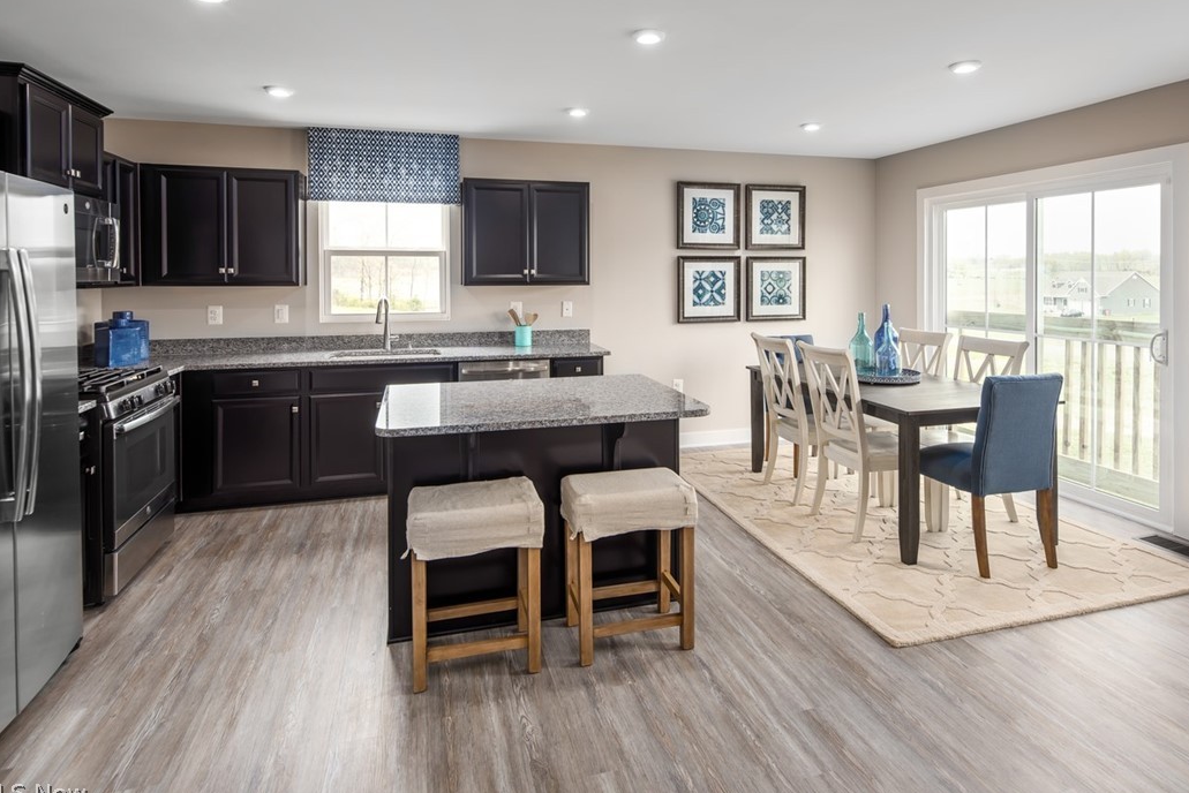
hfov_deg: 84.0
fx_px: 661
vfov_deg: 62.0
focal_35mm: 20
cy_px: 394
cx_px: 596
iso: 200
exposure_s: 1/250
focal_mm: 19
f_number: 8
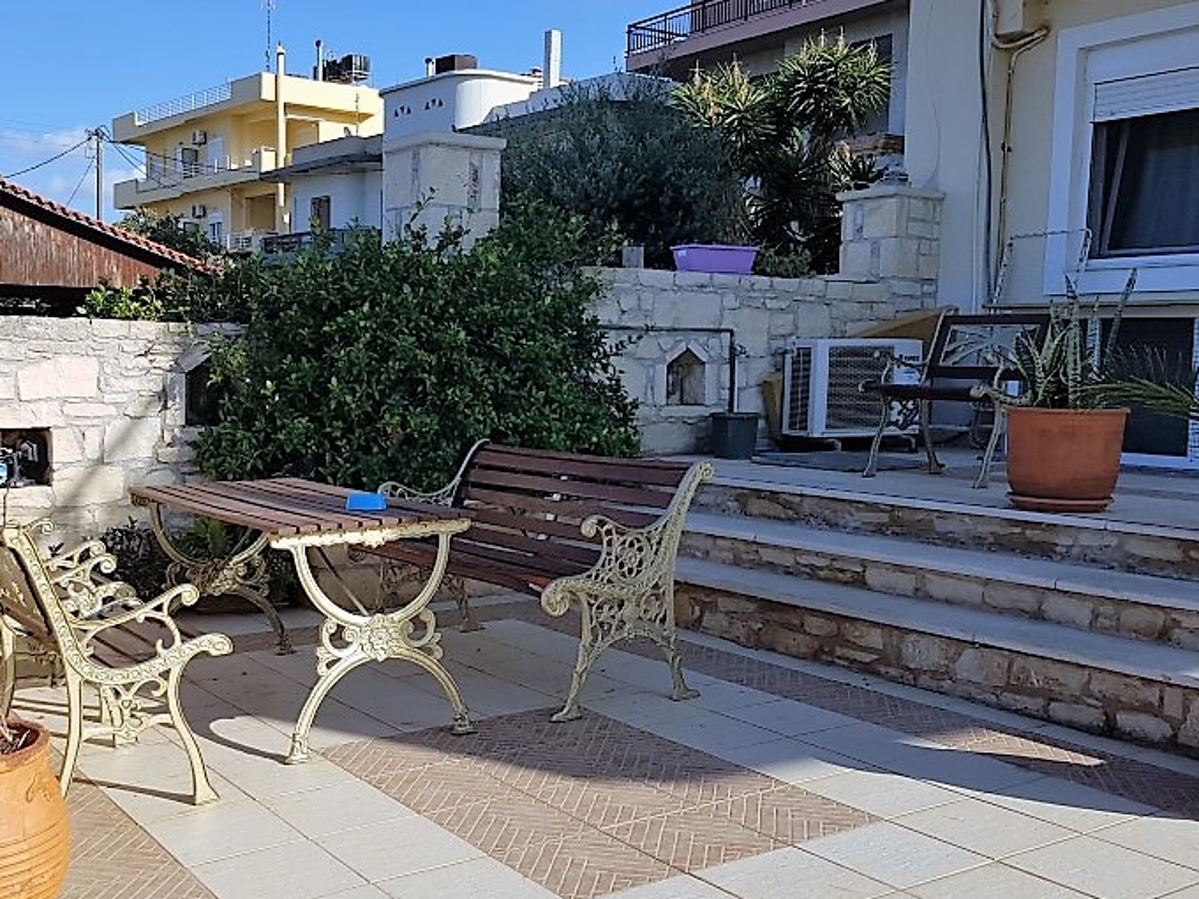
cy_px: 577
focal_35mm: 35
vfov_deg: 40.3
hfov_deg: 52.4
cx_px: 512
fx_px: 1212
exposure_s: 1/2536
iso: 40
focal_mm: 4.3
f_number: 1.7
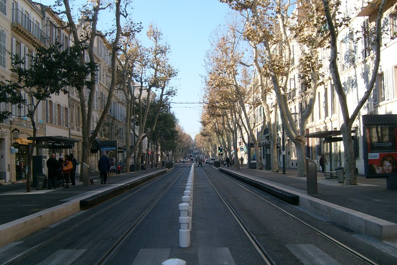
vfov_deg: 35.9
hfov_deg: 51.9
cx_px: 197
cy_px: 141
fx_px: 408
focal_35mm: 37
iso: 80
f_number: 7.1
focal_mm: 5.8
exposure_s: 1/125
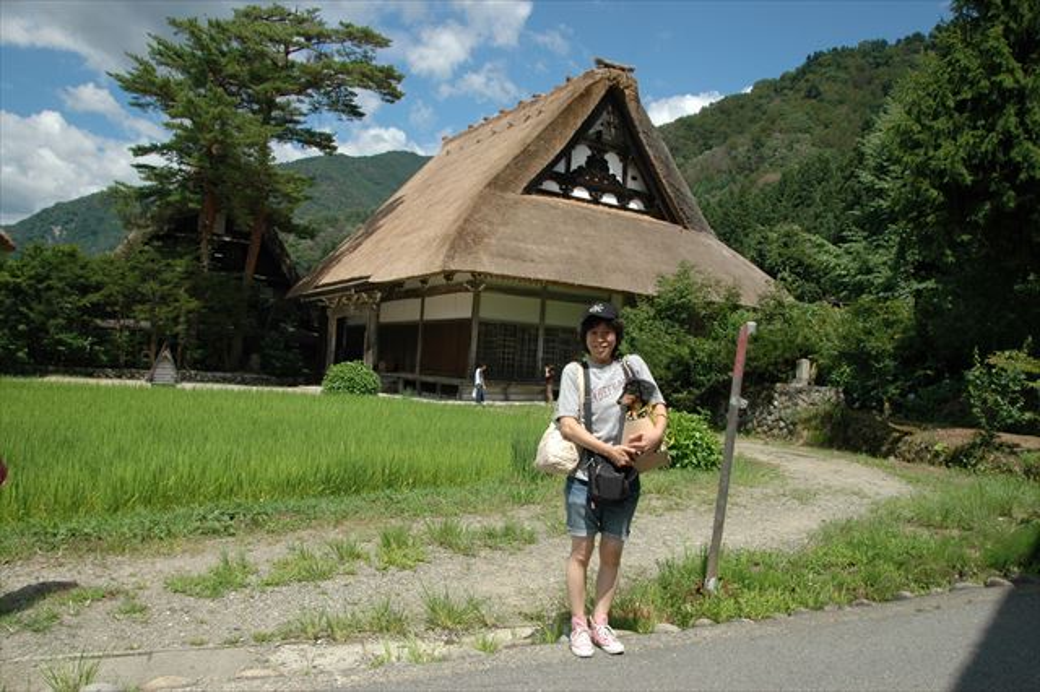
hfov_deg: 70.5
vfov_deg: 50.4
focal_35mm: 26
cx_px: 520
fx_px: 736
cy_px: 346
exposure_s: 1/320
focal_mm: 17
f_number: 9
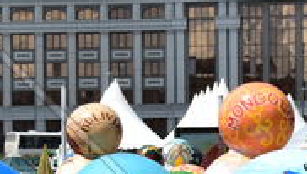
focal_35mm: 338
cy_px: 309
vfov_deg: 3.6
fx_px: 2751
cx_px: 255
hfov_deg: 6.4
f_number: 9
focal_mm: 45
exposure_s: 1/250
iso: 100
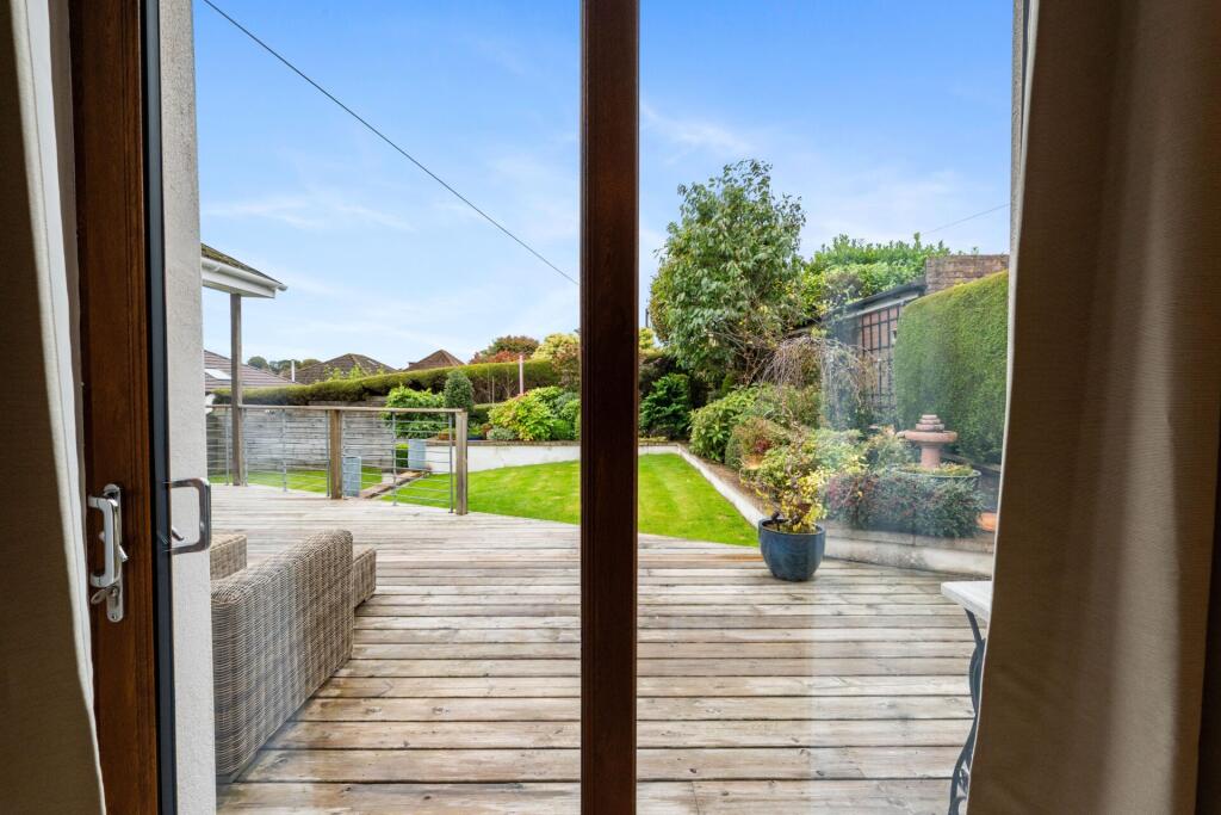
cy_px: 408
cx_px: 610
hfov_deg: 104.2
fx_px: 475
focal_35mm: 14
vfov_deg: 81.2
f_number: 8
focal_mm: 14
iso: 640
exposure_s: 1/200
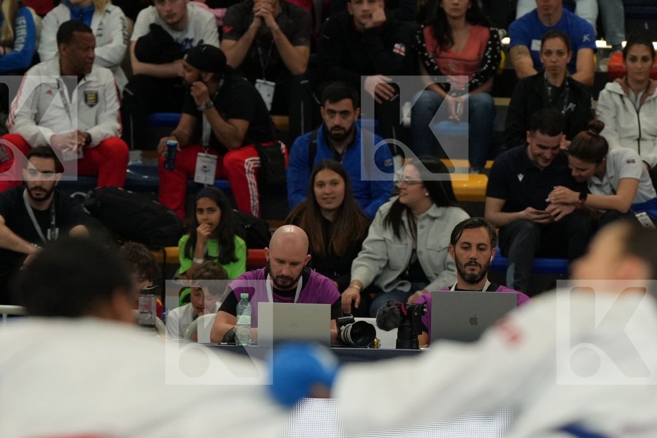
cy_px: 332
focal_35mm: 343
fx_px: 6258
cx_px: 415
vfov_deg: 4.0
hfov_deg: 6.0
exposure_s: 1/1000
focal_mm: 145
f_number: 2.8
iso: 1600
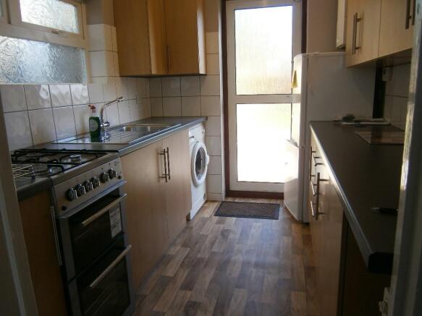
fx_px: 317
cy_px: 158
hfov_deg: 67.3
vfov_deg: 53.0
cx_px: 211
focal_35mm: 26
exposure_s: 1/50
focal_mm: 4.7
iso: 80
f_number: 2.8
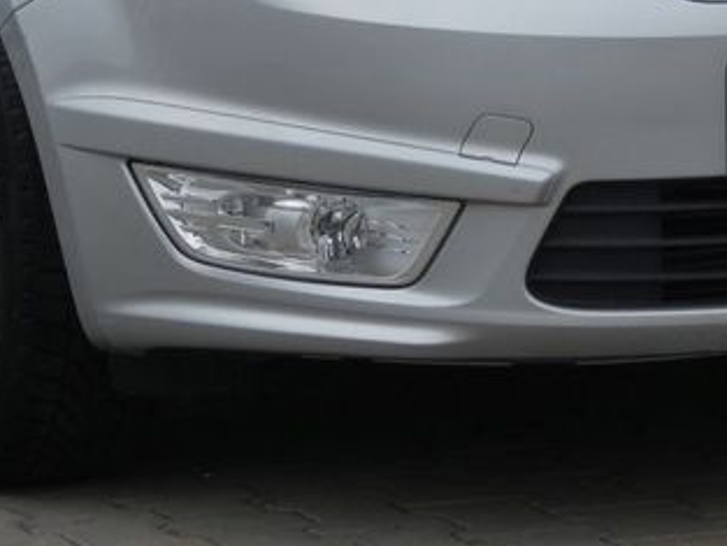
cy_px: -230
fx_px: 6534
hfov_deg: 6.4
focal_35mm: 311
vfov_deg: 4.8
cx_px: 283
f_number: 4.8
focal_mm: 17.1
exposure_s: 1/400
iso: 80
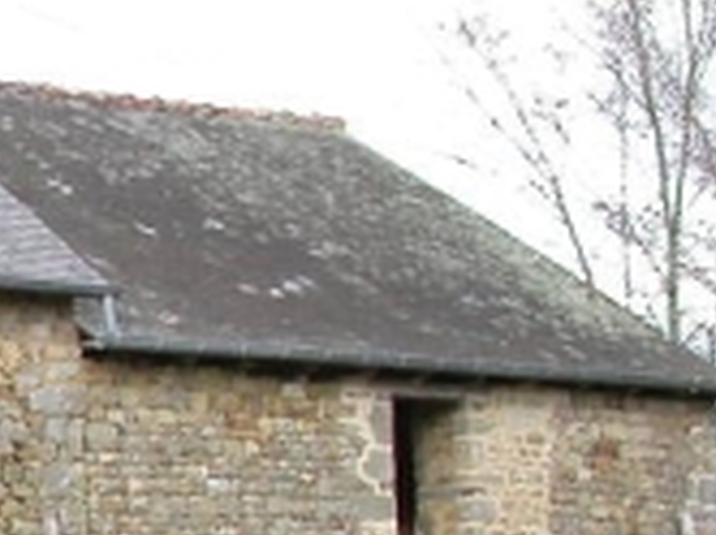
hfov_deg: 10.3
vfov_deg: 8.3
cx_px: -694
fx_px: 3656
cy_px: 531
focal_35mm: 177
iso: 100
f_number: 5.5
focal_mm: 8.9
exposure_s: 1/142
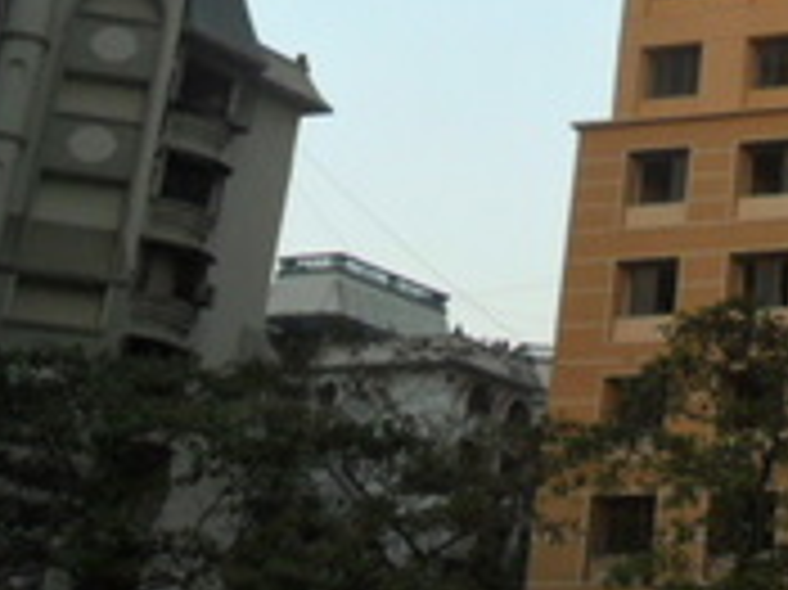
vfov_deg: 13.6
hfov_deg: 18.5
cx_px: 1018
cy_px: -414
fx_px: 2252
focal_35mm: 99
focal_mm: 4.9
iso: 100
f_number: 3.5
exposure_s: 1/90
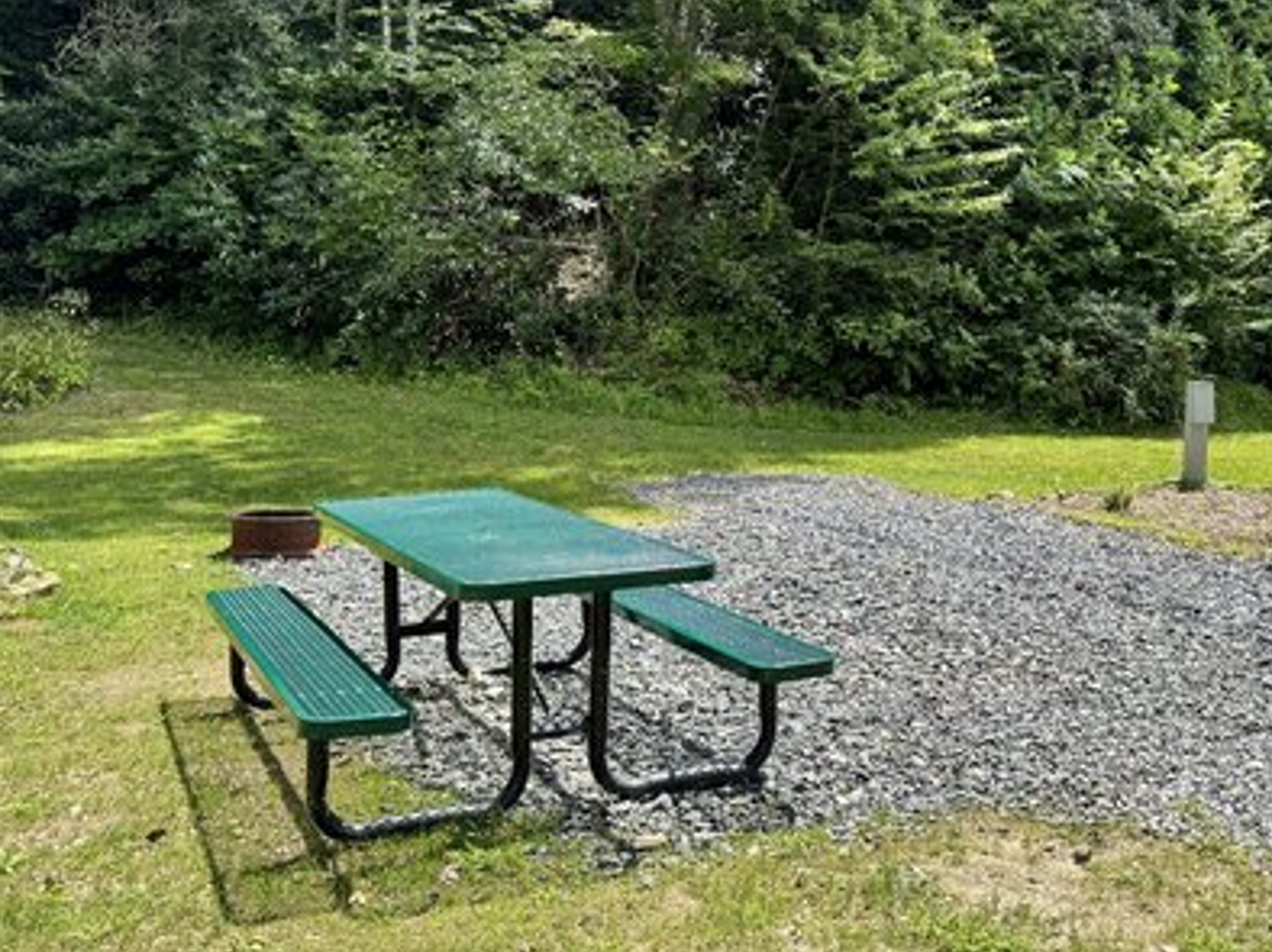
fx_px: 1432
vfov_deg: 36.4
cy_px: 307
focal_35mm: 39
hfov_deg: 46.9
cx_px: 878
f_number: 1.78
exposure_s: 1/1395
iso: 80
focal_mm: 6.76
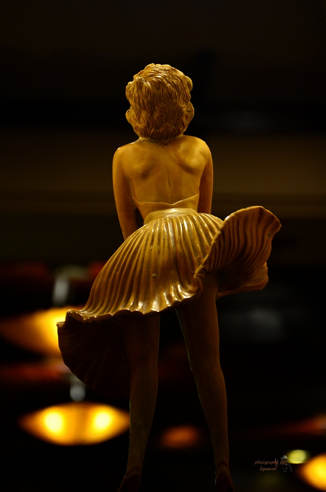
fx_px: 2148
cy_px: 246
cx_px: 163
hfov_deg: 8.7
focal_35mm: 158
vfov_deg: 13.1
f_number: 5.6
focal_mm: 105
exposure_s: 1/10
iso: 400
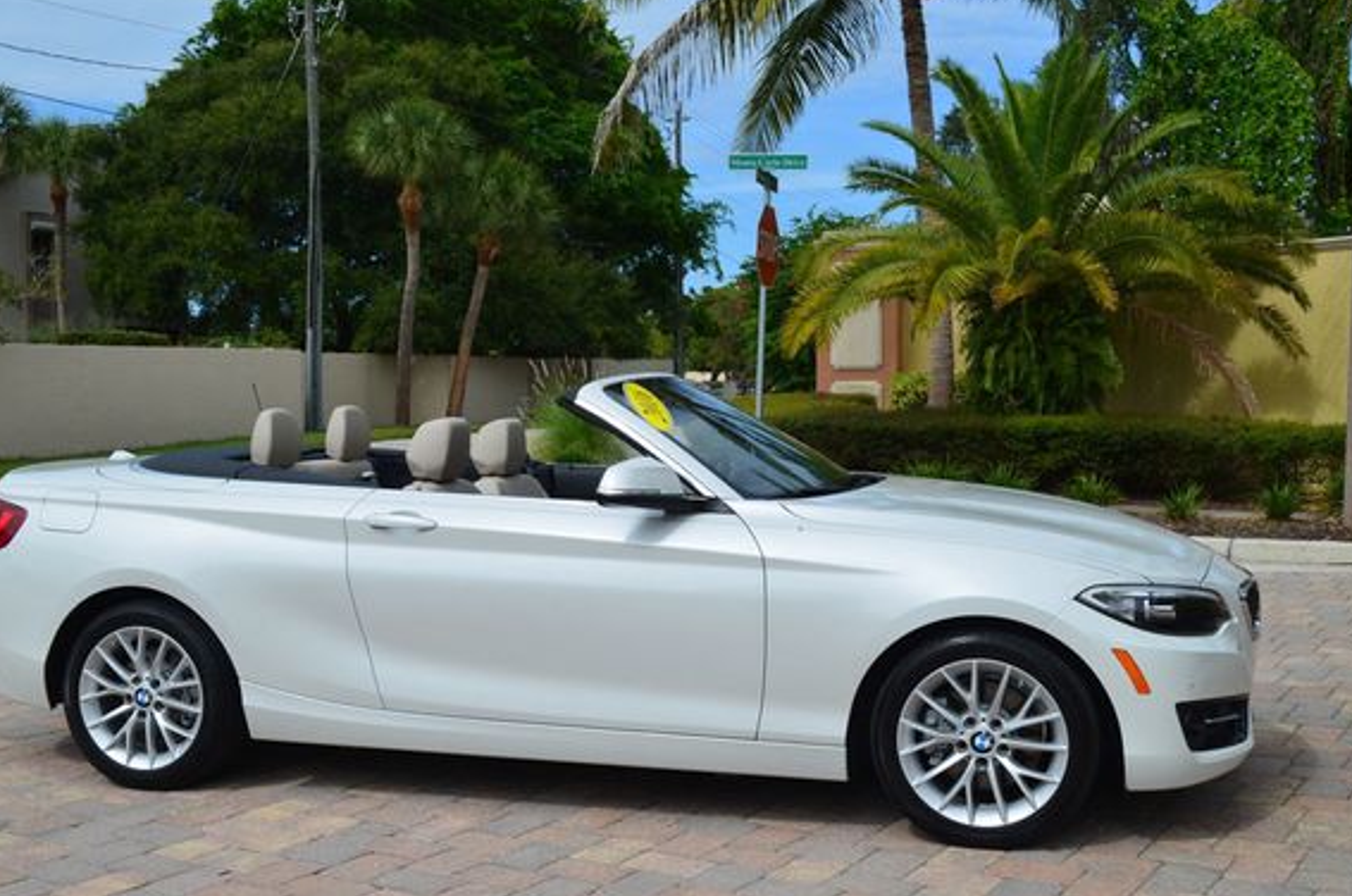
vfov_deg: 30.4
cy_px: 450
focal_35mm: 44
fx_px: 1650
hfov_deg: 44.6
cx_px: 641
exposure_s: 1/125
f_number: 11
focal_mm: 26
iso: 100
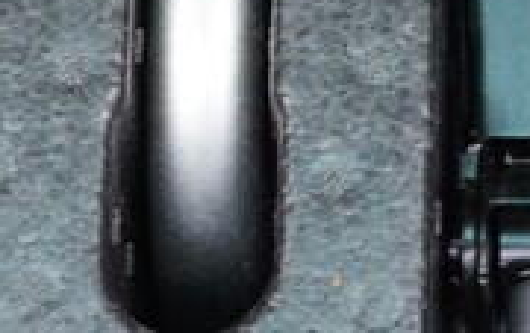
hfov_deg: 7.1
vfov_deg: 4.4
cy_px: -445
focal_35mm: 293
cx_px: 607
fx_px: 4237
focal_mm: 24
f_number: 2.8
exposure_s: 1/40
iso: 320
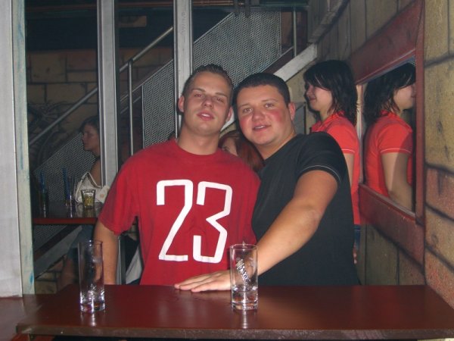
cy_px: 170
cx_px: 227
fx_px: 603
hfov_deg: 41.2
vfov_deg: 31.5
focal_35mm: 46
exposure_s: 1/60
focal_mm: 9.5
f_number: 3.1
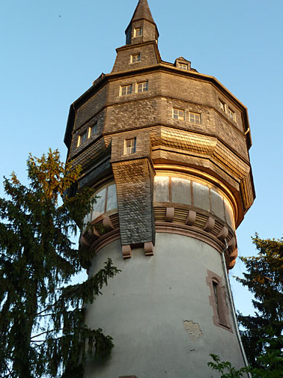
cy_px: 204
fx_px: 480
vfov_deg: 42.9
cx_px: 167
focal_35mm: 44
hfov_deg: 32.8
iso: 80
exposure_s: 1/60
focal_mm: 6.1
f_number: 3.6
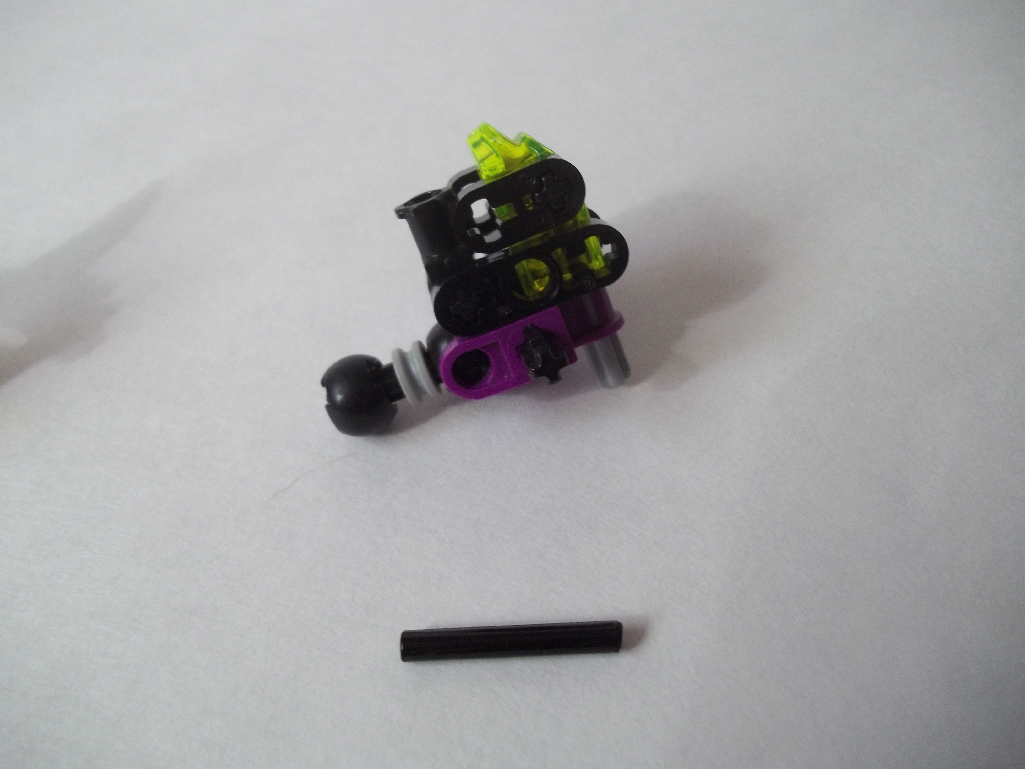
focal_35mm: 32
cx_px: 512
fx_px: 948
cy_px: 384
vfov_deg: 44.2
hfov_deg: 56.8
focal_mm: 5.7
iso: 160
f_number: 2.9
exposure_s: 1/20
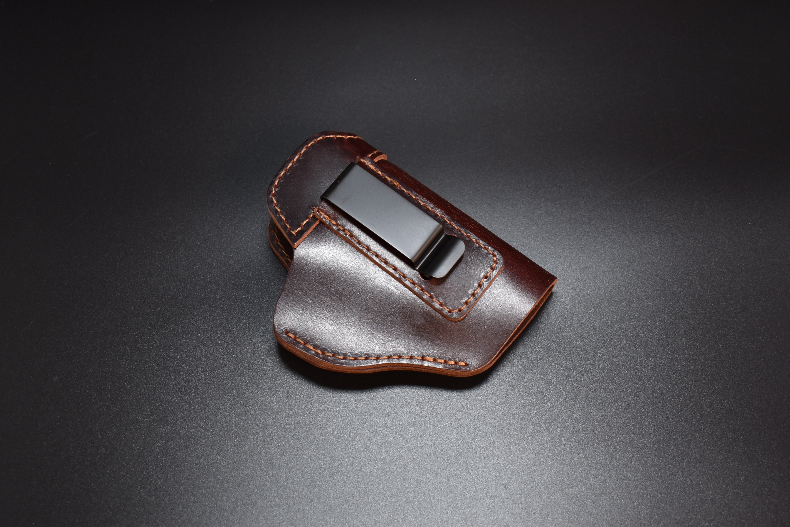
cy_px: 264
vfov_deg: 26.5
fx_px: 1119
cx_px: 395
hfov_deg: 38.9
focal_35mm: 51
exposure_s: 1/13
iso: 100
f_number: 4.5
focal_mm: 34
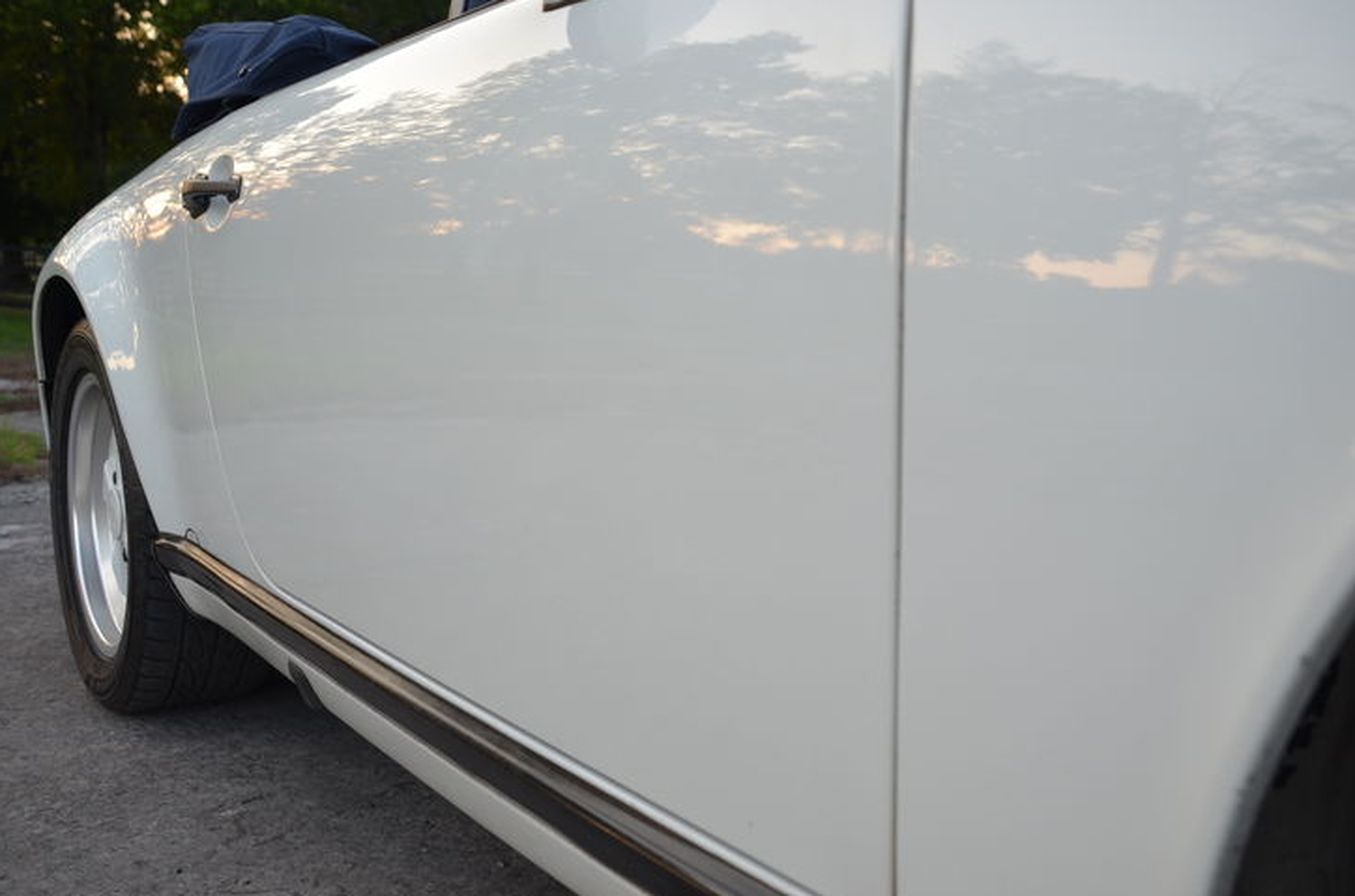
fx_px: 1314
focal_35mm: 35
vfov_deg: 37.7
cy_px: 441
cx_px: 668
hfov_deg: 54.5
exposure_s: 1/80
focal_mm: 22
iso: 400
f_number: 4.5
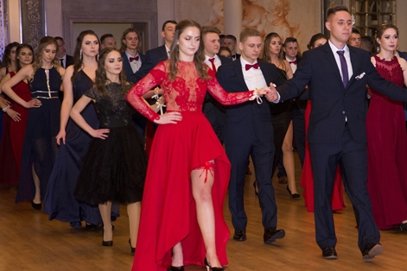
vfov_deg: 11.8
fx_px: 1311
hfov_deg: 17.5
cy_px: 132
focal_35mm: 116
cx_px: 321
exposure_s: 1/200
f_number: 5.6
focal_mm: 70
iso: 1250
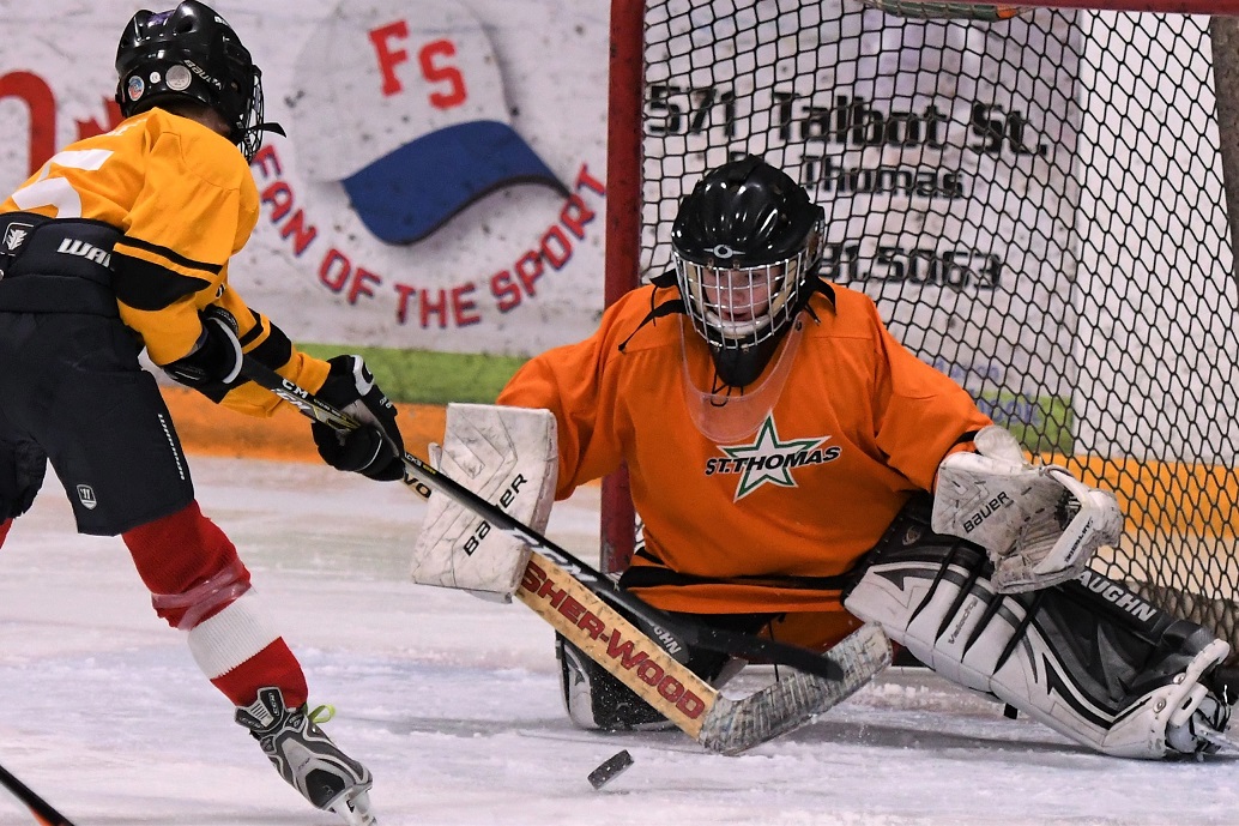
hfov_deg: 13.0
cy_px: 413
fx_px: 5419
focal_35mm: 158
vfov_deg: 8.7
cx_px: 620
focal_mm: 105
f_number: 2.8
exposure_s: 1/1000
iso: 2500
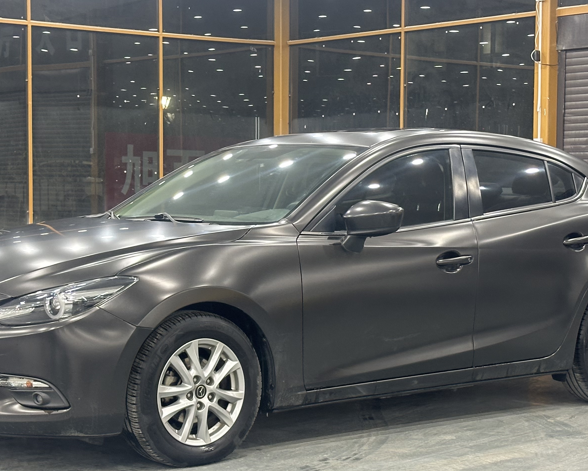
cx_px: 276
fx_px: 1392
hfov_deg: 23.8
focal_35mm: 80
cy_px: 249
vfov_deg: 19.2
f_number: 1.78
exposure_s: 1/33
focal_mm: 6.86
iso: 200
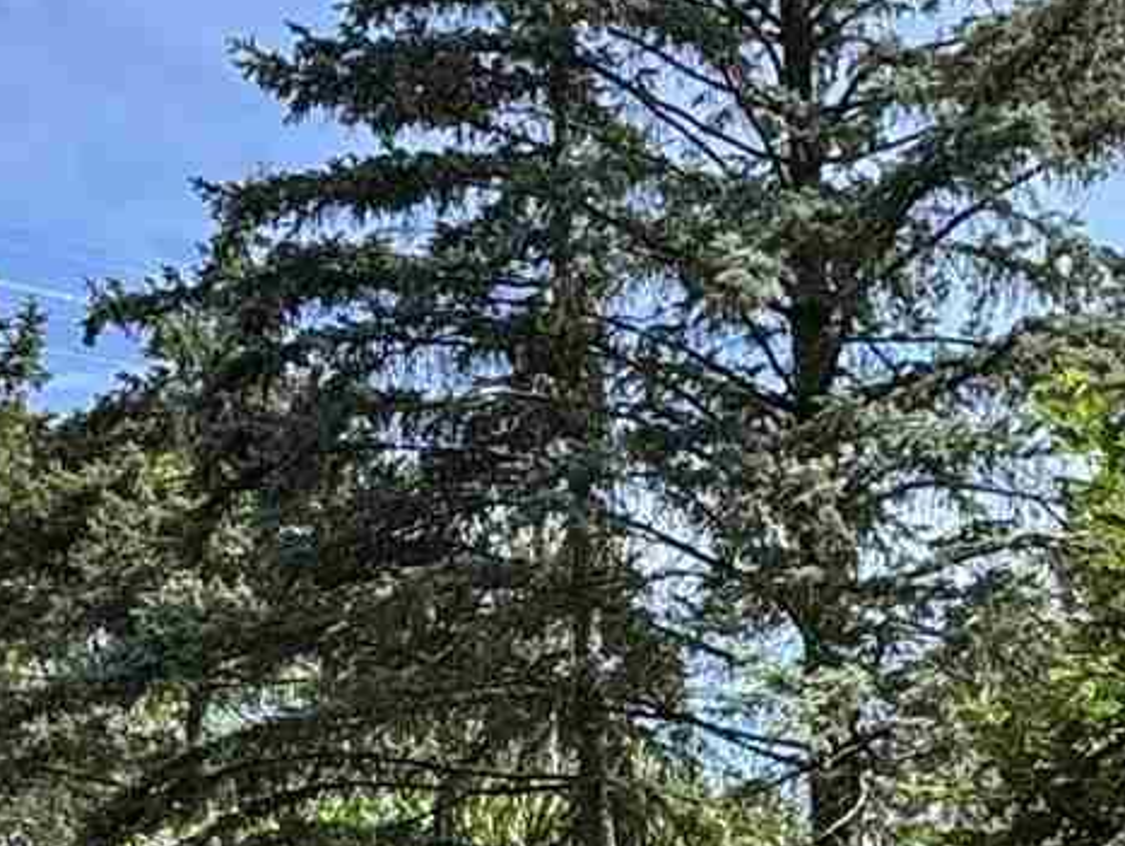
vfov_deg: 16.0
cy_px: 644
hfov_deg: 21.2
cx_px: 395
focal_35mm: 92
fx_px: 2992
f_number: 2.2
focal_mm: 2.22
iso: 50
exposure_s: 1/1063
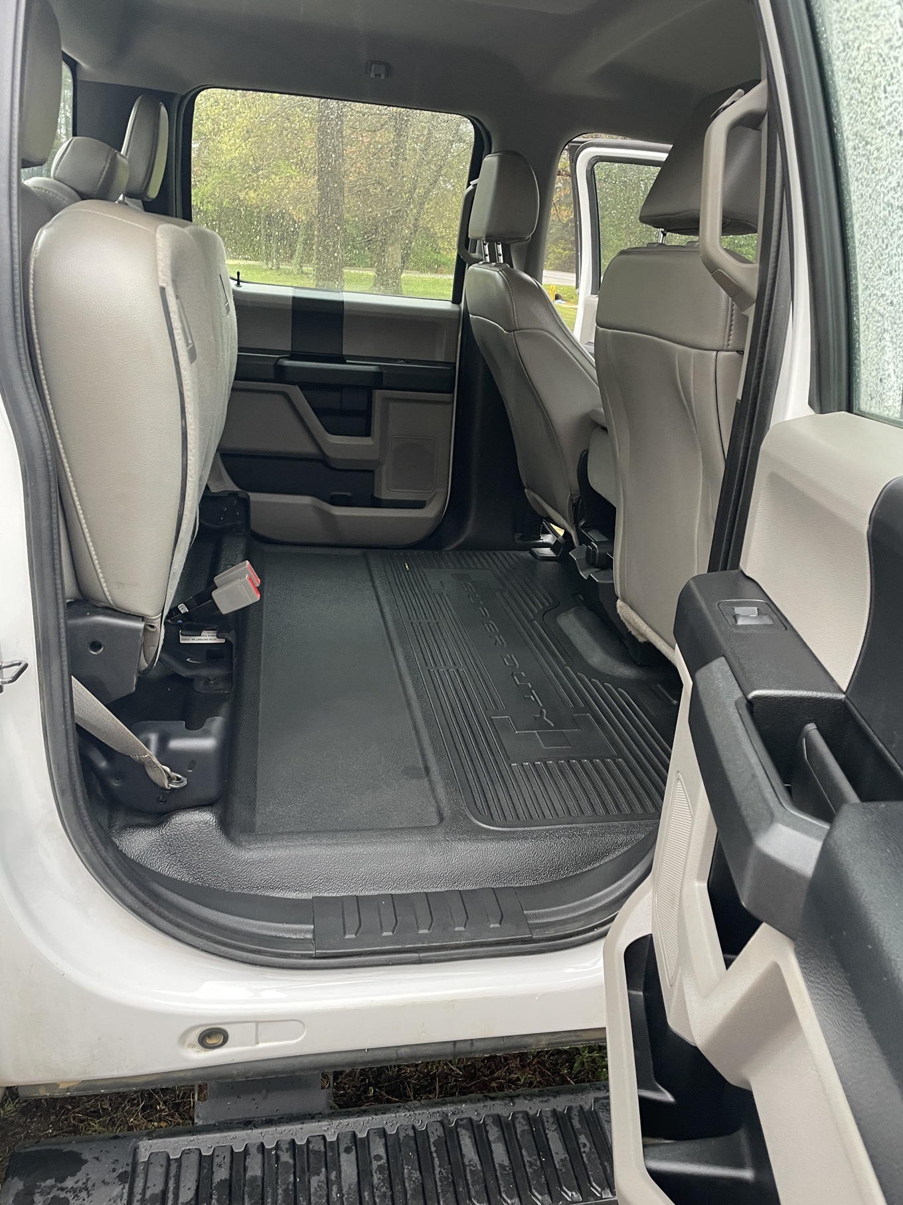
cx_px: 452
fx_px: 905
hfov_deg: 53.1
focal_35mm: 26
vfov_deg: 67.3
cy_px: 602
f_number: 1.6
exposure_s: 1/60
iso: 160
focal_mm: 4.2
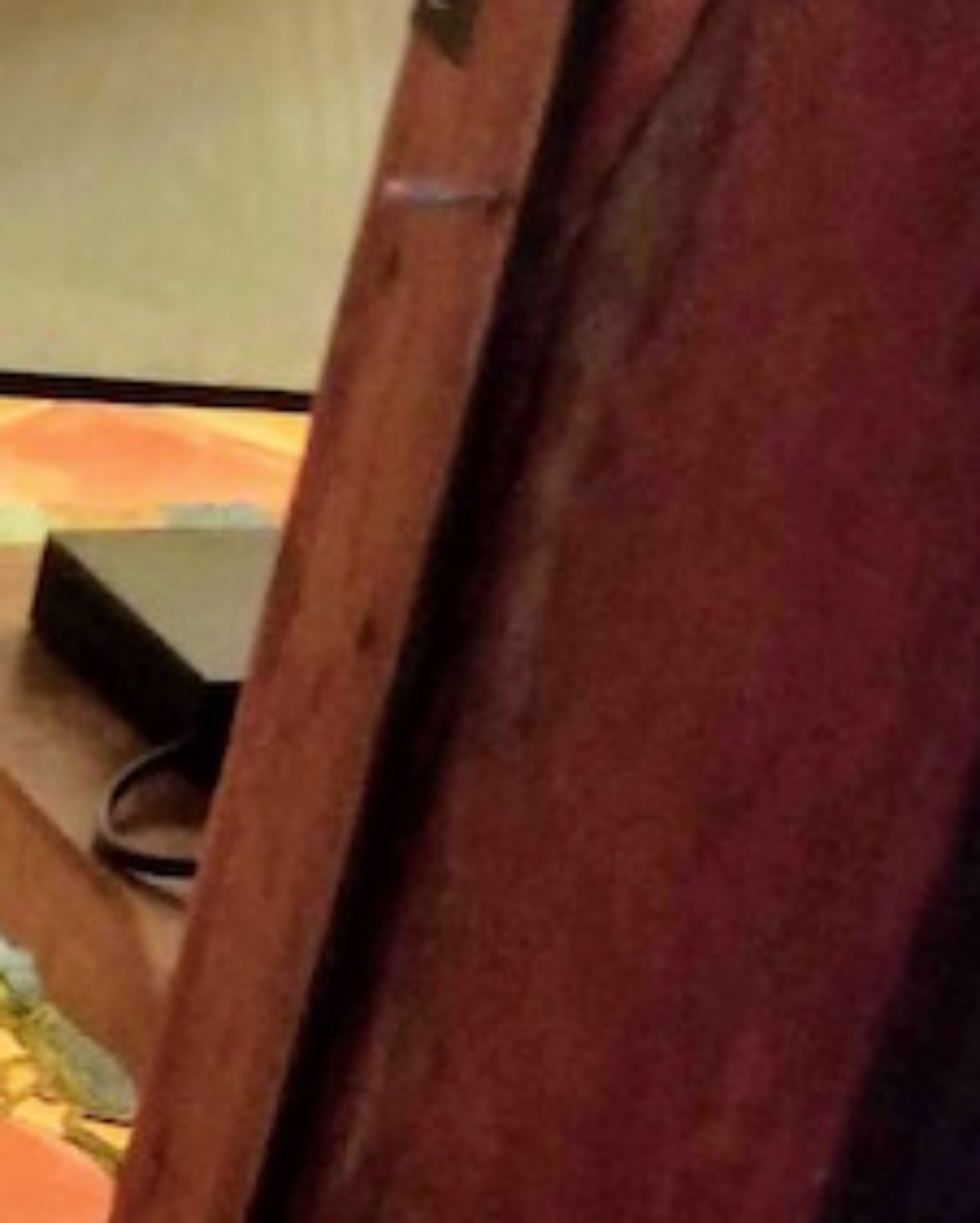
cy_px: 2064
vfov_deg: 14.9
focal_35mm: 115
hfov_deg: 11.8
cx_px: -1054
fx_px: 4165
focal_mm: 4.3
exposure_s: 1/10
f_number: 1.7
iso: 320
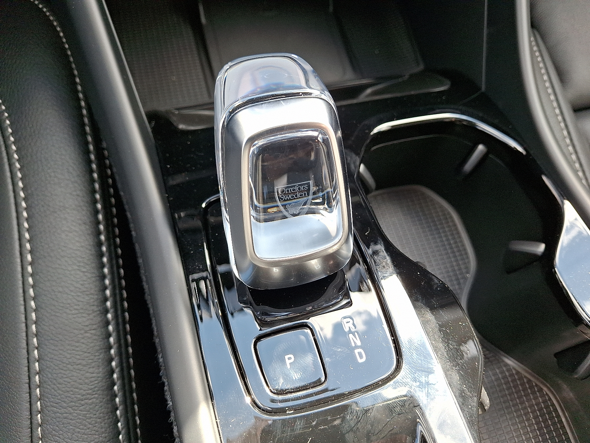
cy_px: 222
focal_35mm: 25
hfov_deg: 69.4
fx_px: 426
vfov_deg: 54.9
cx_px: 295
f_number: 1.8
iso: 34
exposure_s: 1/100
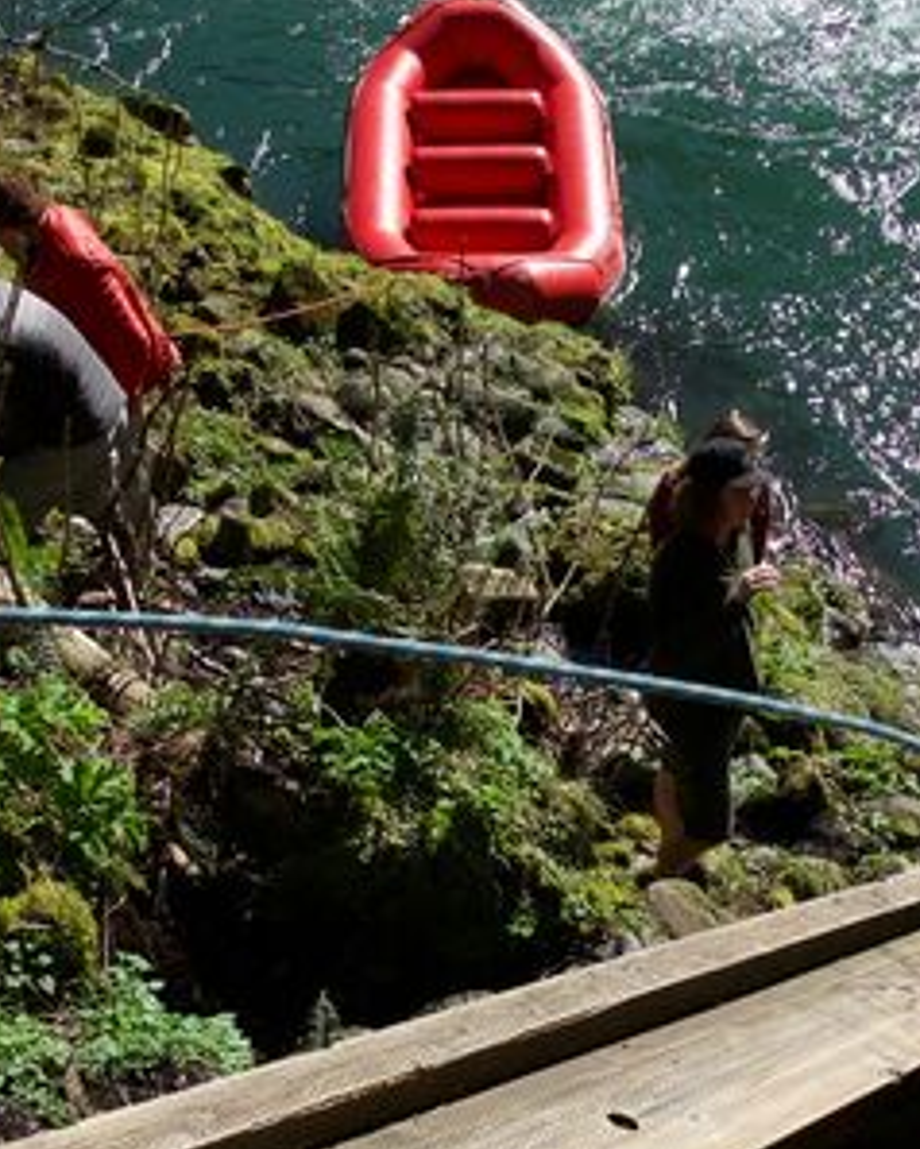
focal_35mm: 63
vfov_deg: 29.7
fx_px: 2142
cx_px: 622
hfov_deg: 24.1
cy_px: 812
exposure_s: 1/500
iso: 200
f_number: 7.1
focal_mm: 12
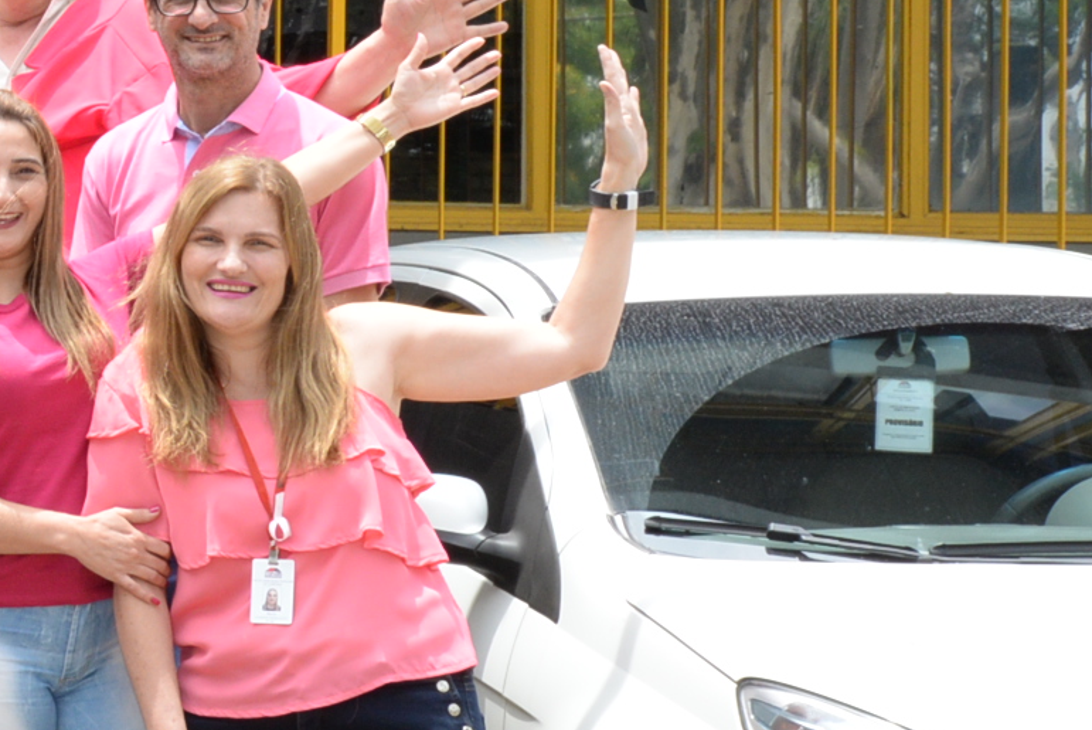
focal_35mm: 156
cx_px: -1003
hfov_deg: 11.9
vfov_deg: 8.8
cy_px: 145
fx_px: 4734
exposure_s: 1/100
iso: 720
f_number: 16
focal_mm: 40
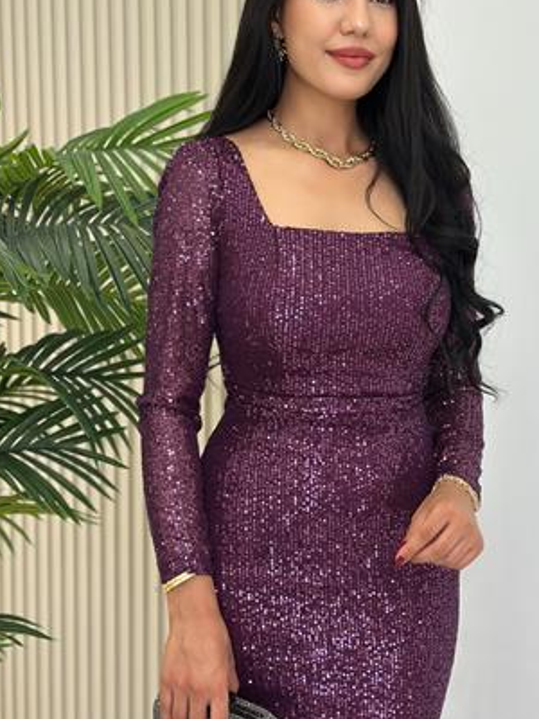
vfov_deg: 30.3
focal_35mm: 64
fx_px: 1329
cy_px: 328
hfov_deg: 22.9
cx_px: 340
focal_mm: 6.86
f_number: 1.78
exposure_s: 1/161
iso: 64
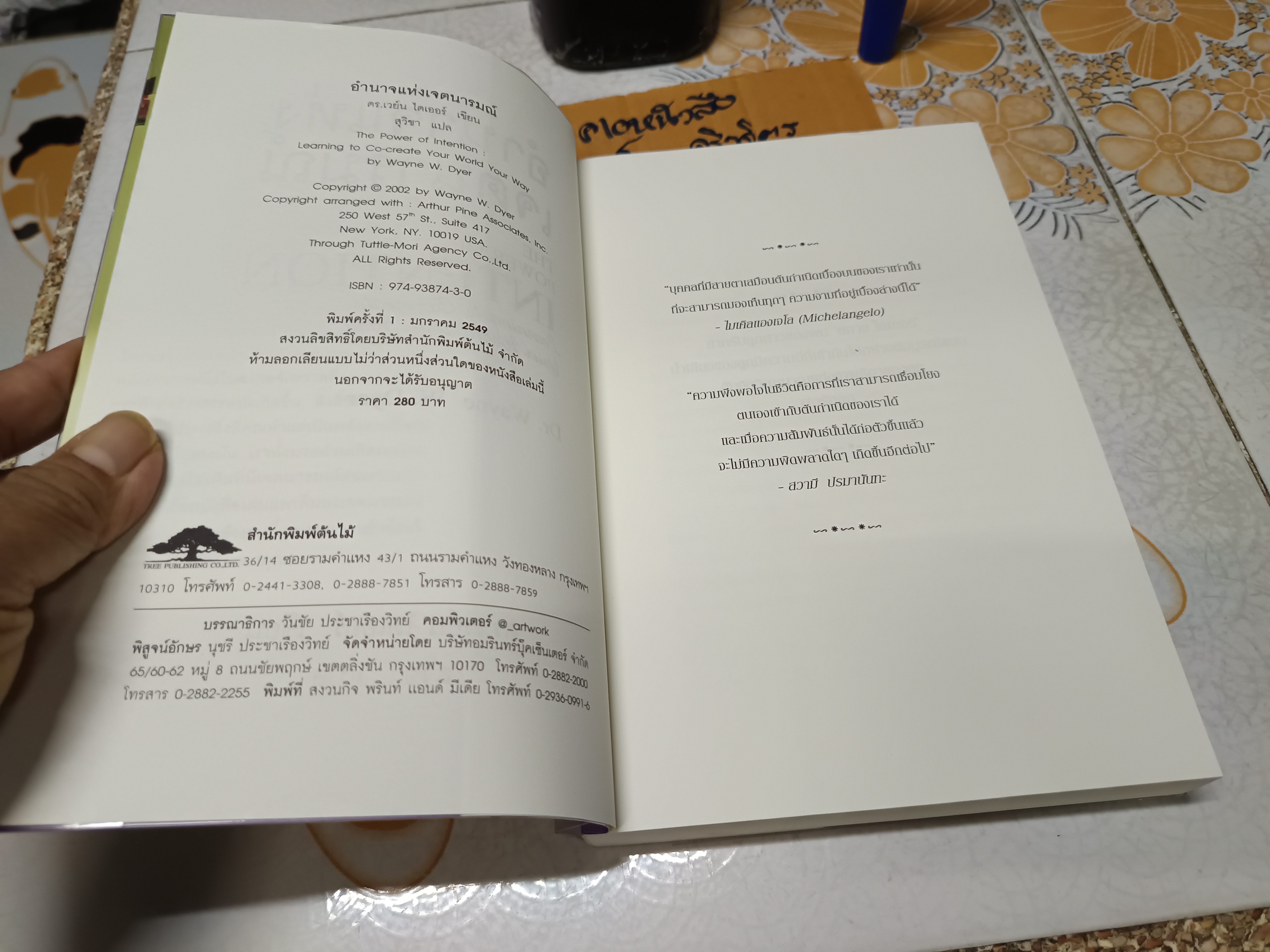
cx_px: 635
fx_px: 881
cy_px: 476
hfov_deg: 71.6
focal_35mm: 24
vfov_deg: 56.8
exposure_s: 1/50
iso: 1008
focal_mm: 5.31
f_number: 1.7
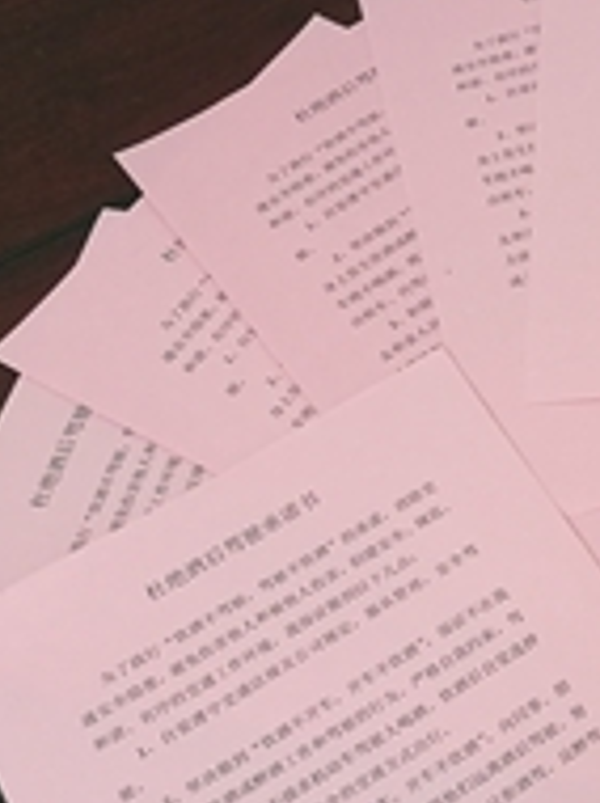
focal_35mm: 64
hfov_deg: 20.0
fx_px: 1482
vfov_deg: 30.1
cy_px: 524
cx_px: 879
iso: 250
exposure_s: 1/33.3
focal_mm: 4.5
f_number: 2.2
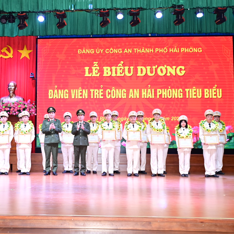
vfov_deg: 34.0
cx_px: 67
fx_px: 382
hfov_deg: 33.5
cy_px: 117
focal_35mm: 50
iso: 1250
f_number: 3.8
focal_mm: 26
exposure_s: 1/200
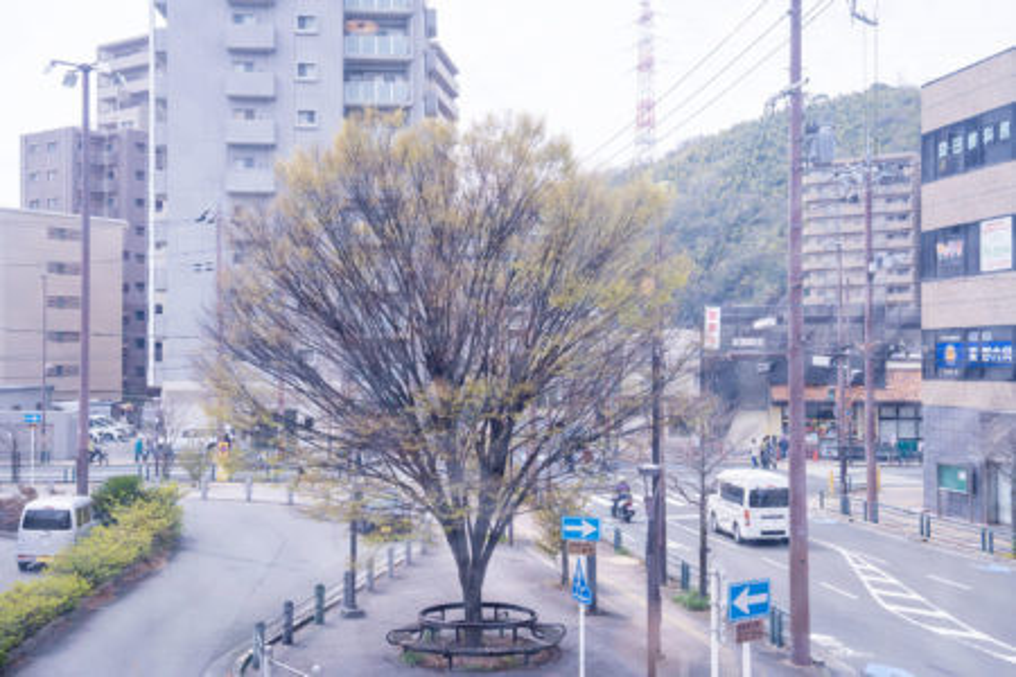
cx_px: 508
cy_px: 338
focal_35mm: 43
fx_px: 1213
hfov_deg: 45.4
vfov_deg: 31.2
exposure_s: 1/2500
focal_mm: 43
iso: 400
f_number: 4
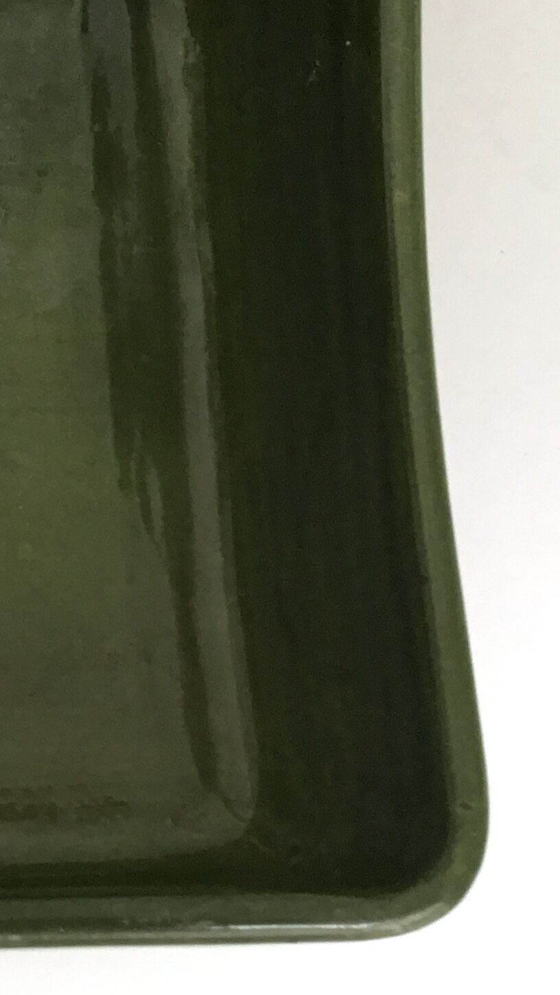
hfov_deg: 13.7
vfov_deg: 27.7
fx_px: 2006
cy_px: 330
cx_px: -533
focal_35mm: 76
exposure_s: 1/33
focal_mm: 3.3
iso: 80
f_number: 2.4
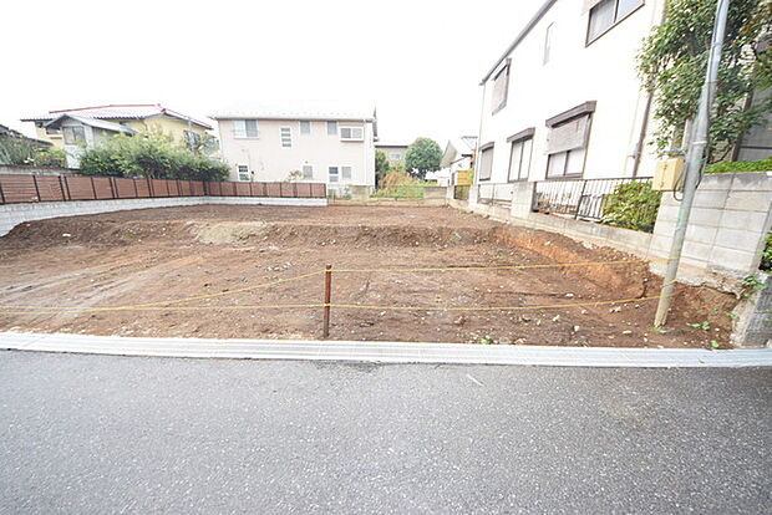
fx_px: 257
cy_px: 258
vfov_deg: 90.1
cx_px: 386
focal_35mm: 12
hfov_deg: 112.6
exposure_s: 1/125
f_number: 5.6
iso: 400
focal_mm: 8
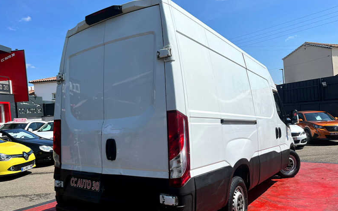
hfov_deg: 66.5
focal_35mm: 28
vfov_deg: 44.5
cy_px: 115
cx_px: 167
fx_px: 258
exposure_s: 1/5848
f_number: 1.6
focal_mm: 5.1
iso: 50
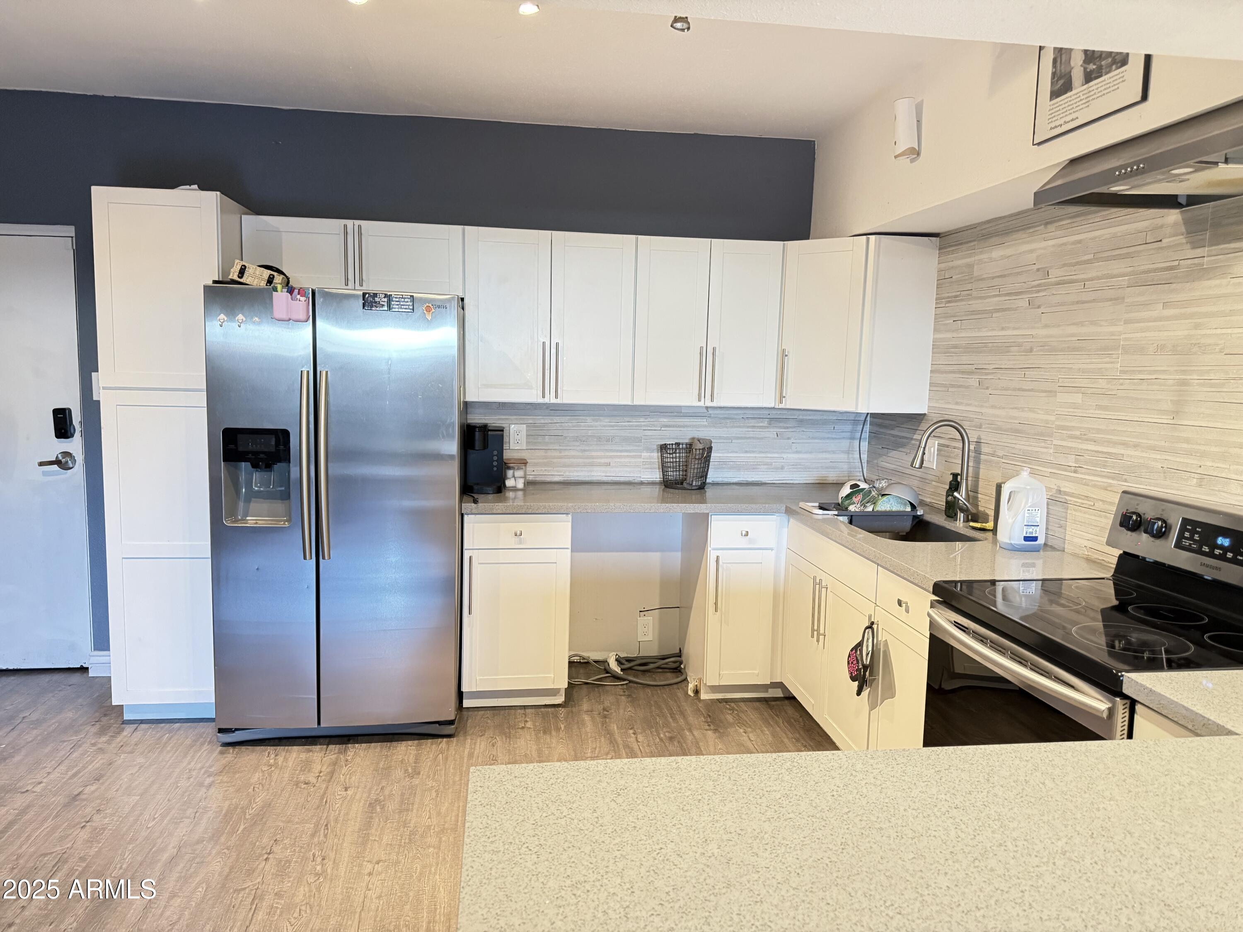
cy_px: 466
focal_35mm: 24
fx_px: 862
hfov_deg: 71.6
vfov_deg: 56.8
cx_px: 622
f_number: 1.78
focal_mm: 6.76
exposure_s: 1/40
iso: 800
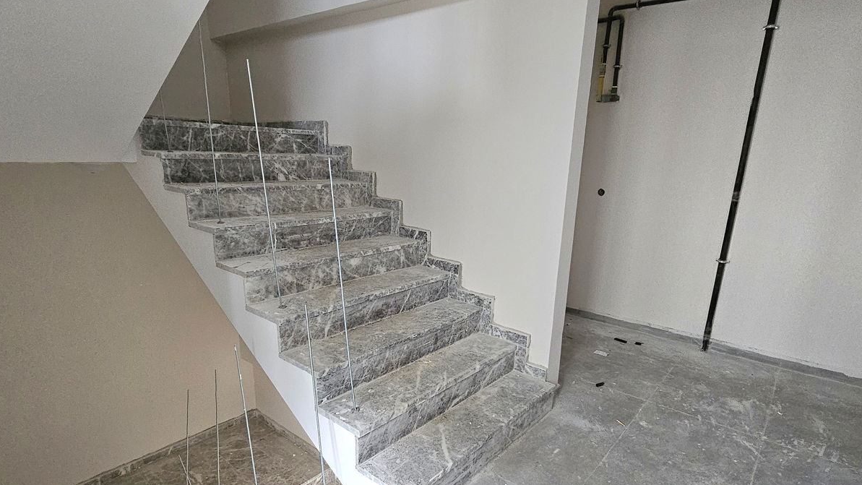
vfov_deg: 57.6
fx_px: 434
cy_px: 304
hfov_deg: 89.5
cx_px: 446
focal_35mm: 19
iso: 800
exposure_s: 1/33.4
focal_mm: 2.2
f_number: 2.2
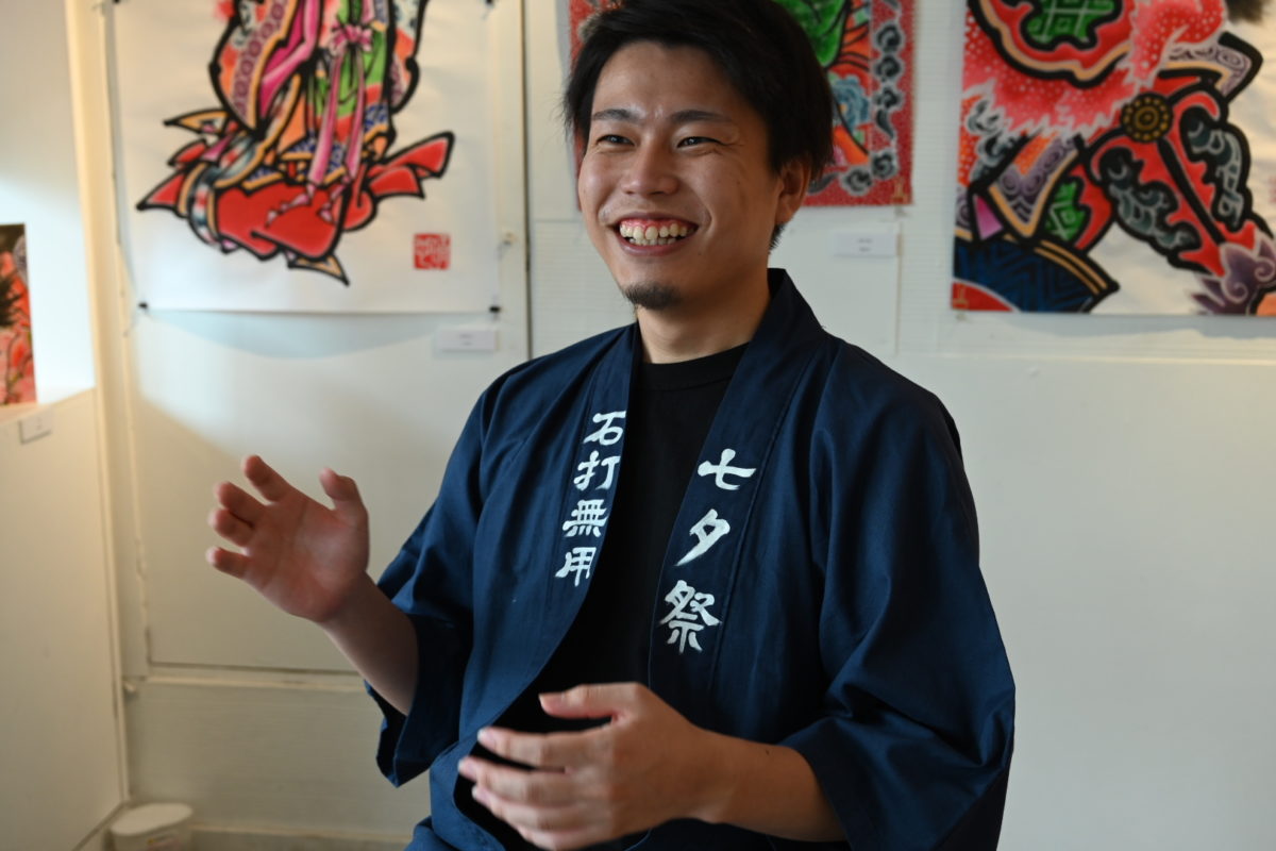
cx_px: 638
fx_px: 1559
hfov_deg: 44.5
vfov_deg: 30.5
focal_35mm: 44
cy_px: 426
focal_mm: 44
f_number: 5
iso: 720
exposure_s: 1/60
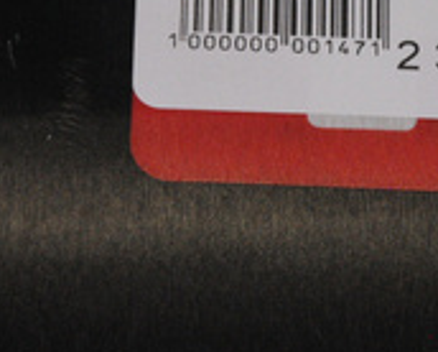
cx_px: 346
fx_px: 5012
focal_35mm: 386
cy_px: 55
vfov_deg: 4.0
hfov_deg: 5.0
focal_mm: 105
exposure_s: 1/125
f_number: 16
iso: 3200
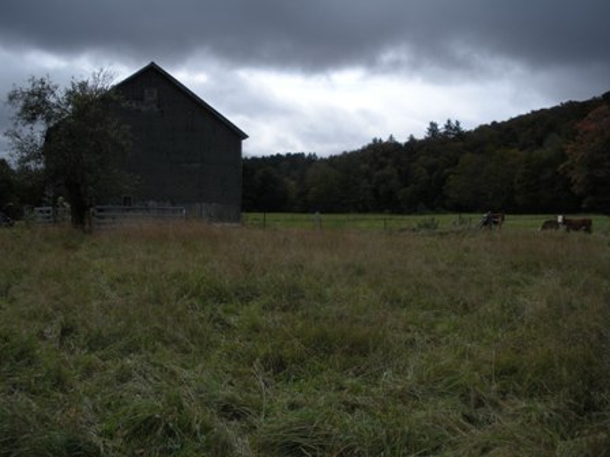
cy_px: 228
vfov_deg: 39.7
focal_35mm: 36
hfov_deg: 51.4
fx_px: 634
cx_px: 305
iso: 64
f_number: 3.5
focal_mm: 6.3
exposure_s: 1/659
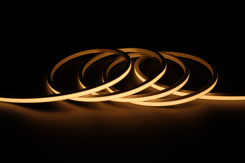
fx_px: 225
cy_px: 82
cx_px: 122
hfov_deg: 57.2
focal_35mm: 33
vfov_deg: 40.0
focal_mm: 33
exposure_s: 1/125
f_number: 9
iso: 50
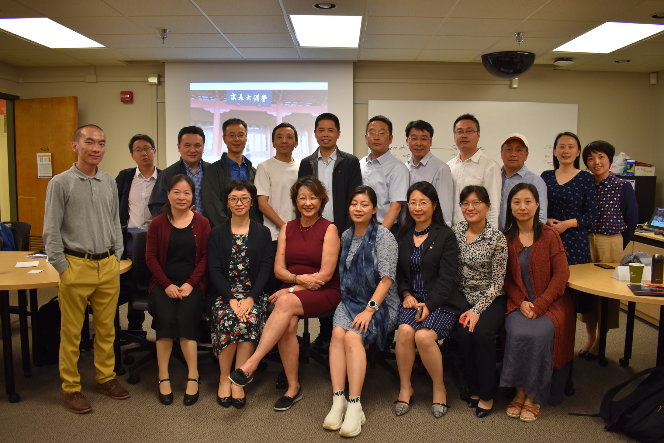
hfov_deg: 61.9
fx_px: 553
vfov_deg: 43.6
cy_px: 222
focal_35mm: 30
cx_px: 332
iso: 640
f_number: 4
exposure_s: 1/60
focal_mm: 20
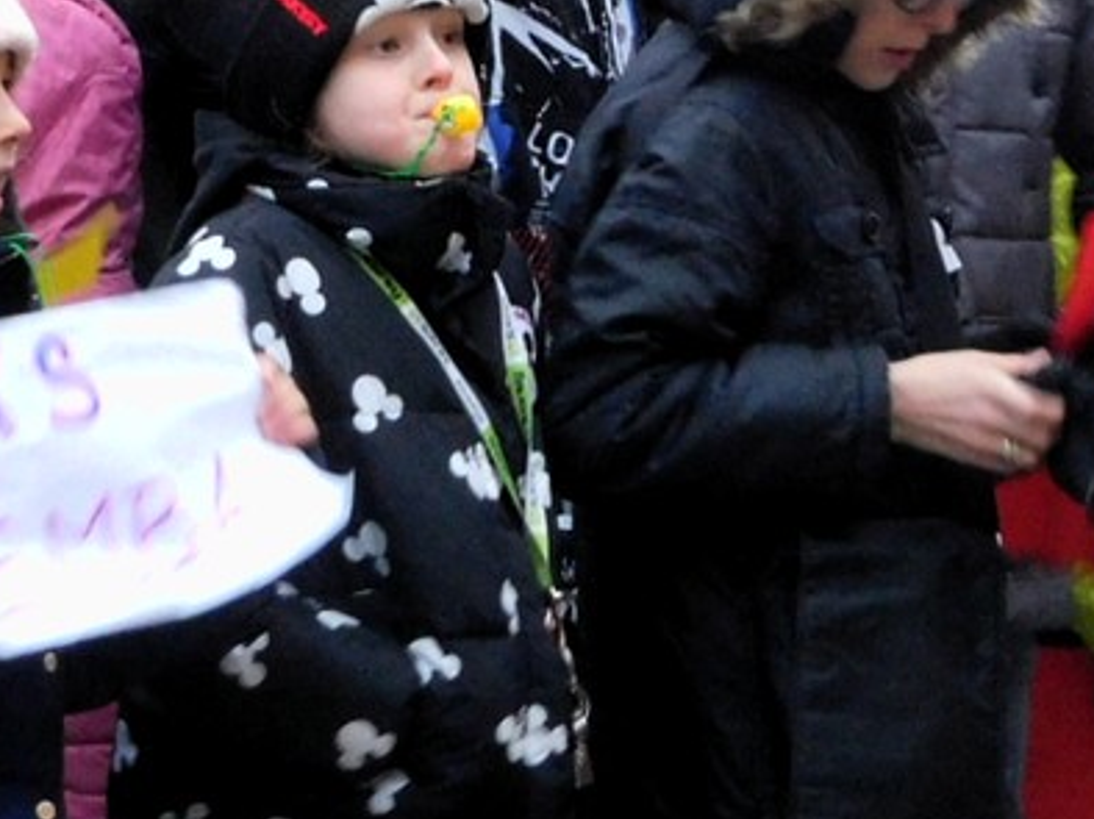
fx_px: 11023
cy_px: -60
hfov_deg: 5.7
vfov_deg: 4.2
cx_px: 969
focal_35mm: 349
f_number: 5
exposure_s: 1/20
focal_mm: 22.3
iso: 800
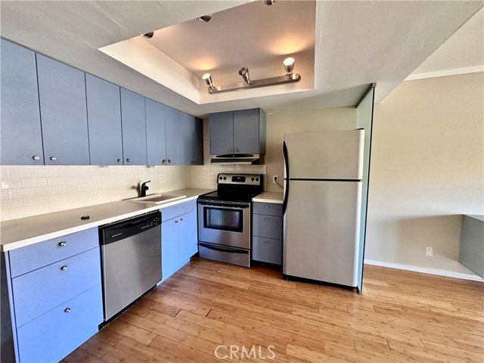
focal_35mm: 14
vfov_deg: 85.7
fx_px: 196
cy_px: 182
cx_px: 242
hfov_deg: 102.1
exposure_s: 1/60
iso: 640
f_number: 2.2
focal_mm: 2.22
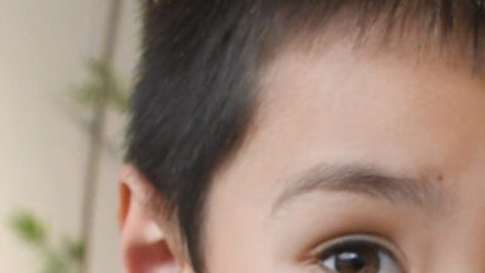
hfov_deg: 10.5
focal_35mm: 202
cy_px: 729
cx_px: 588
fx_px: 2598
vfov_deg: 5.7
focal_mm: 24
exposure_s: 1/100
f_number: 7.1
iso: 1600
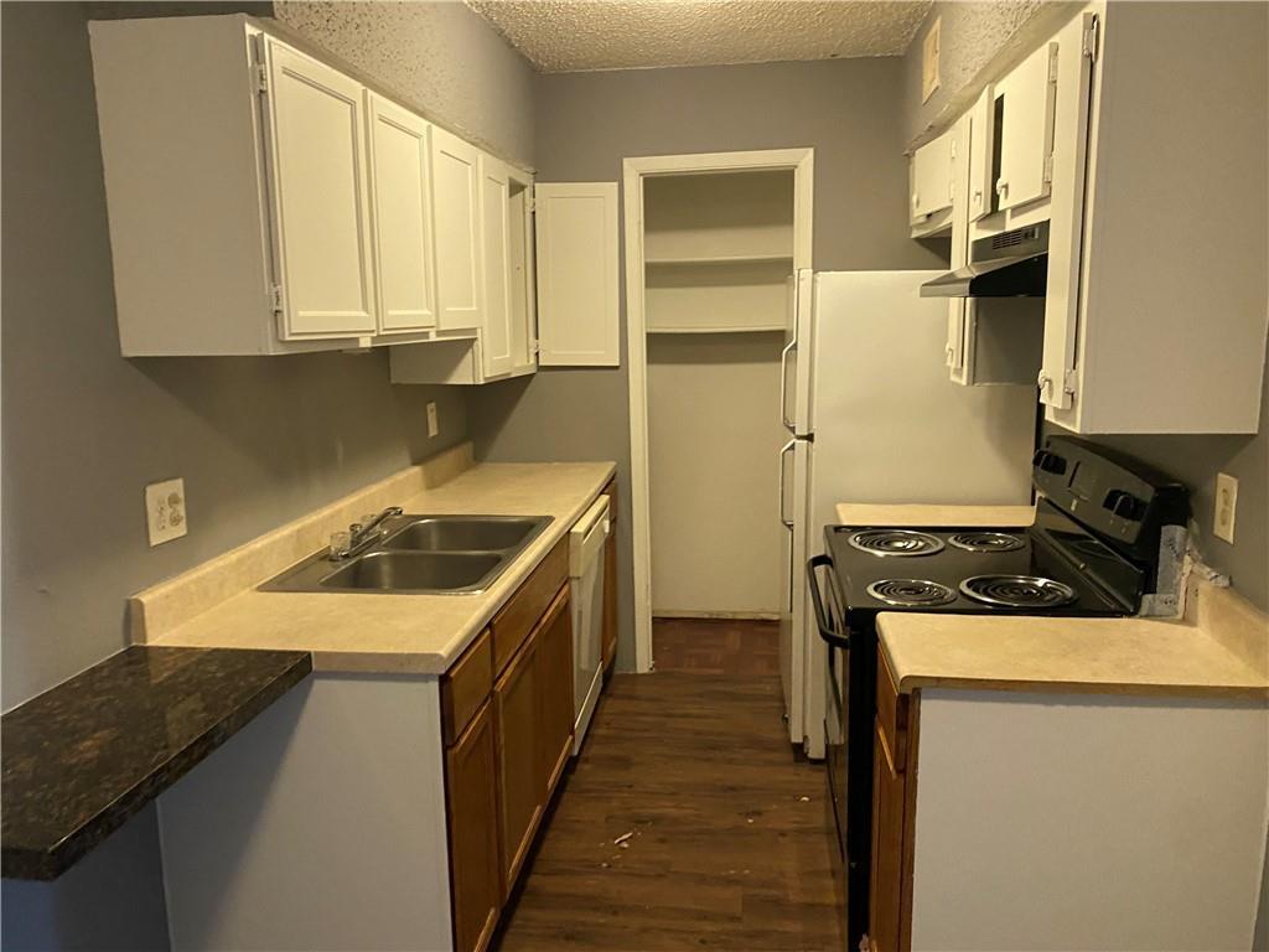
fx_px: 953
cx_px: 634
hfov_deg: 67.3
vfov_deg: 53.1
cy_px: 476
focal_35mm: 26
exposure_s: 1/40
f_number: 1.8
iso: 400
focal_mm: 4.25
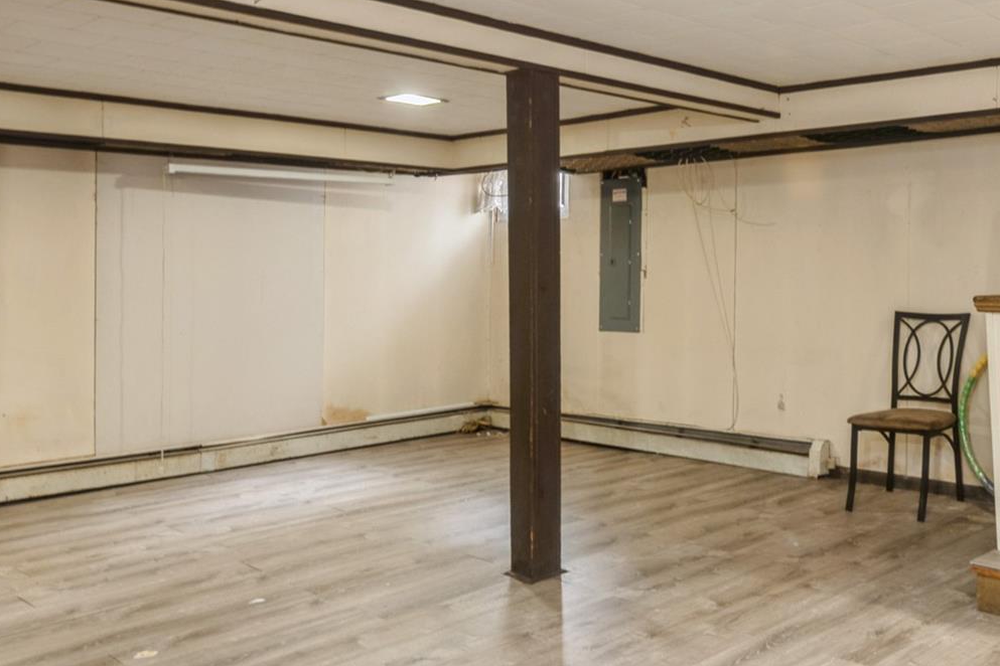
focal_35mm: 33
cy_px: 356
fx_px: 917
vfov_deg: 39.9
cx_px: 847
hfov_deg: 52.2
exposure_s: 1
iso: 200
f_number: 9
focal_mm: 16
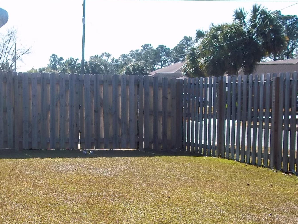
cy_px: 170
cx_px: 42
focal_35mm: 80
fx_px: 689
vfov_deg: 18.3
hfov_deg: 23.9
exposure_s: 1/125
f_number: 8
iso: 80
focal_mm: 6.5
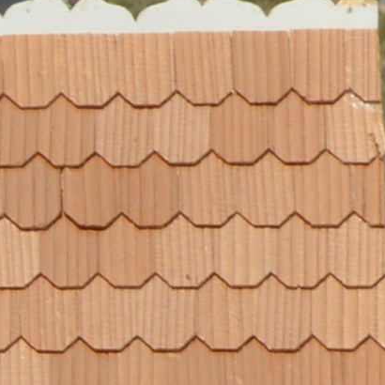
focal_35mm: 476
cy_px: 1262
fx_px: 5990
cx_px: -409
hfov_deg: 3.6
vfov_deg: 3.6
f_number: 13
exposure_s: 1/125
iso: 100
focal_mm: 34
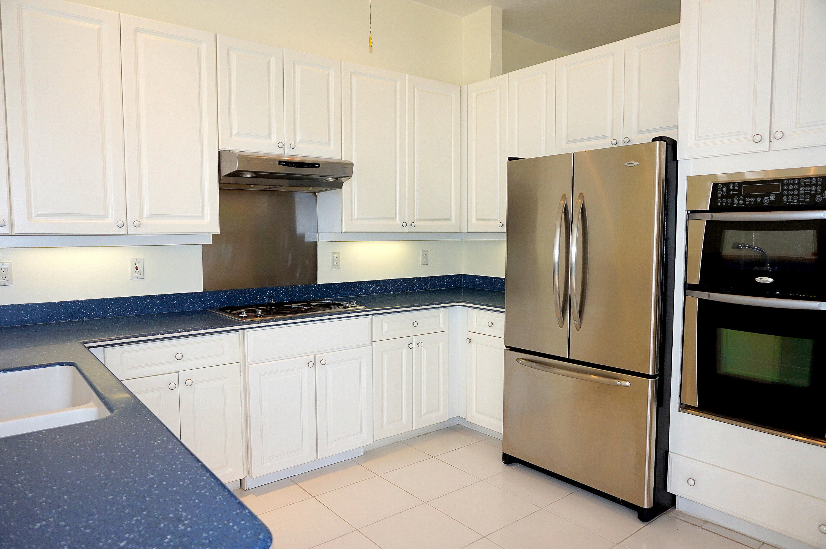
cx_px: 413
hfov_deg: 73.8
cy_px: 274
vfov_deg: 53.1
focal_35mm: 24
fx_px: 550
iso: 200
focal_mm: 16
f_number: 4
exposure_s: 1/160
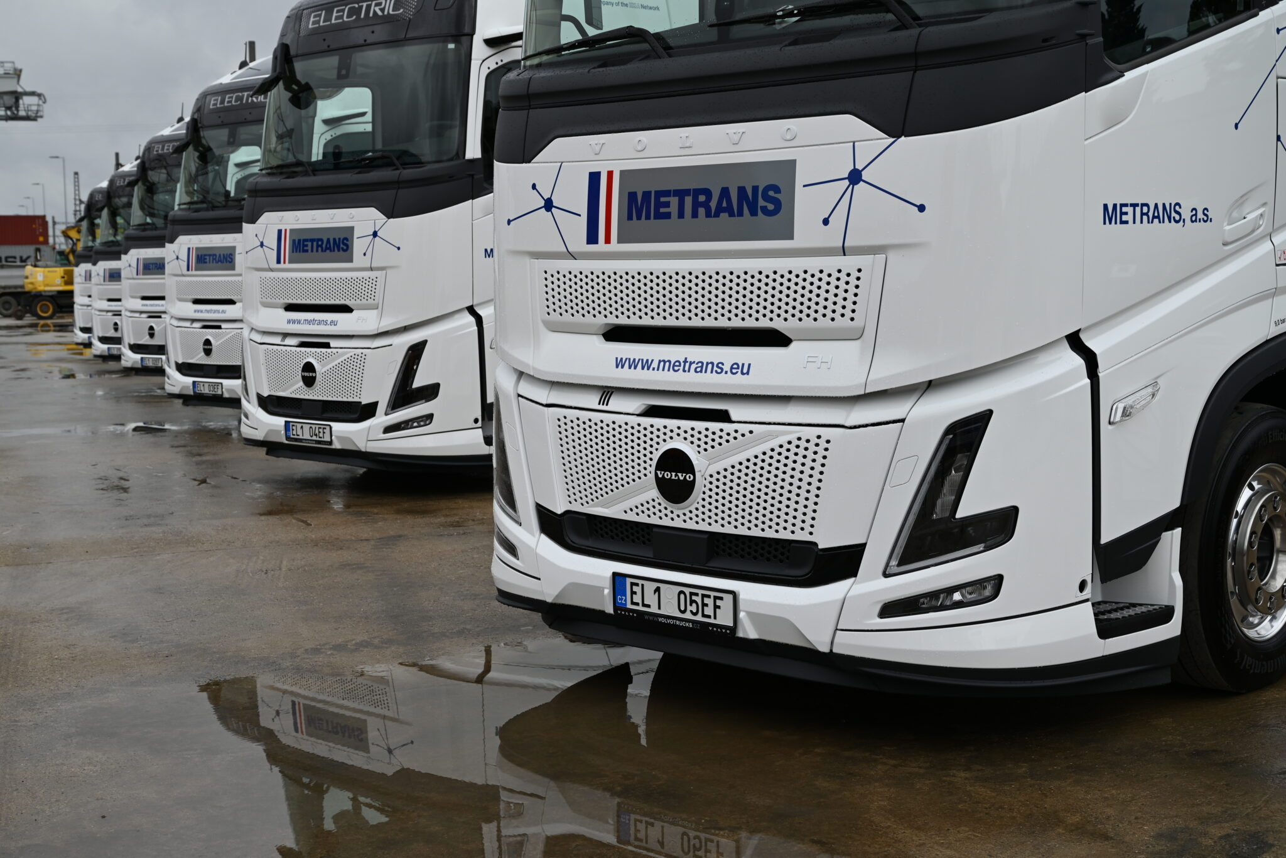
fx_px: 1679
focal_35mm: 47
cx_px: 643
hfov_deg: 41.9
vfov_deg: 28.7
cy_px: 429
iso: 100
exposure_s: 1/320
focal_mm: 47
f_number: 6.3
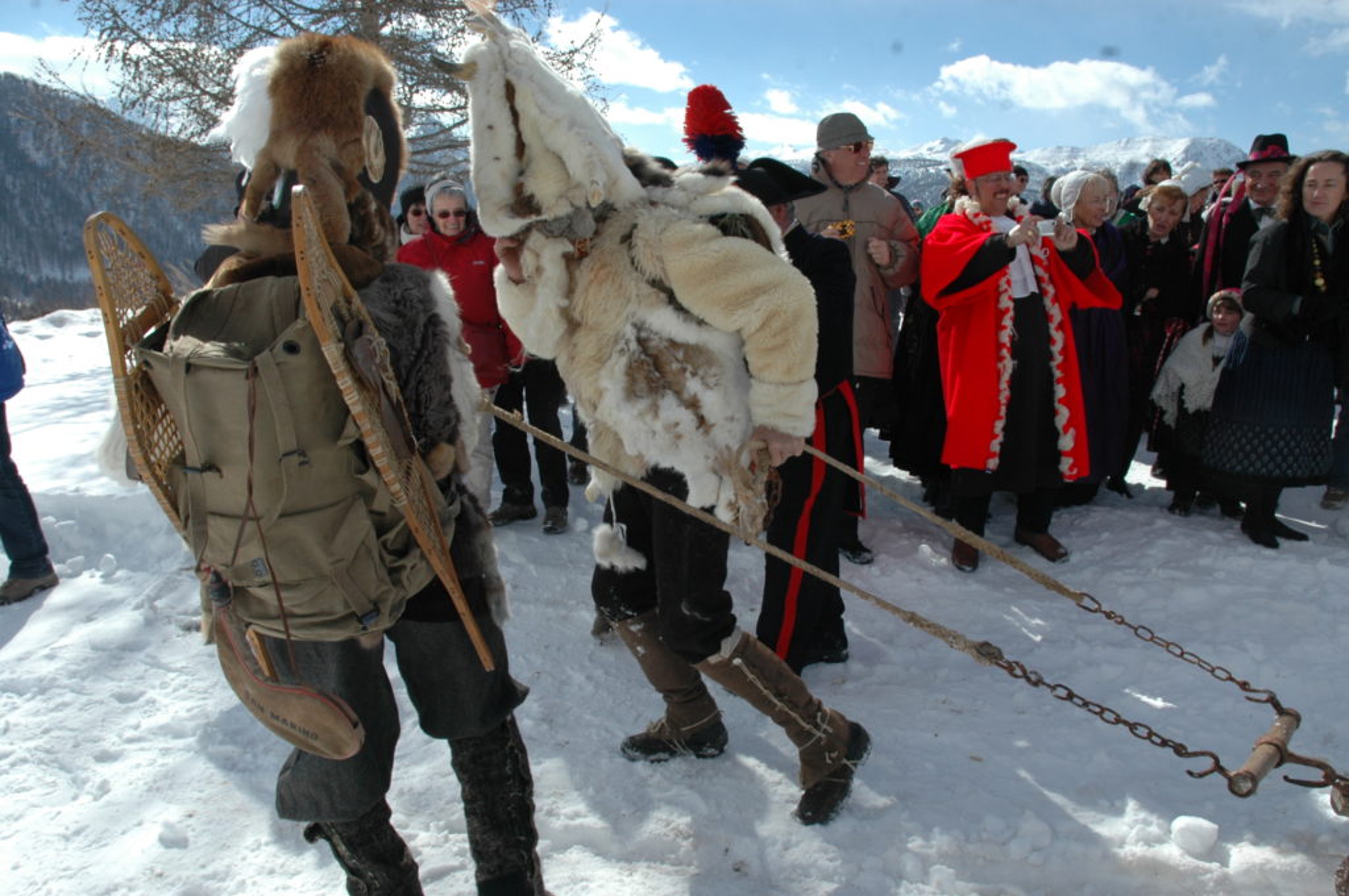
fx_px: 1011
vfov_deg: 47.9
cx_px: 674
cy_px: 448
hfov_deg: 67.4
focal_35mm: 27
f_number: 9.5
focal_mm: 18
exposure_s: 1/350
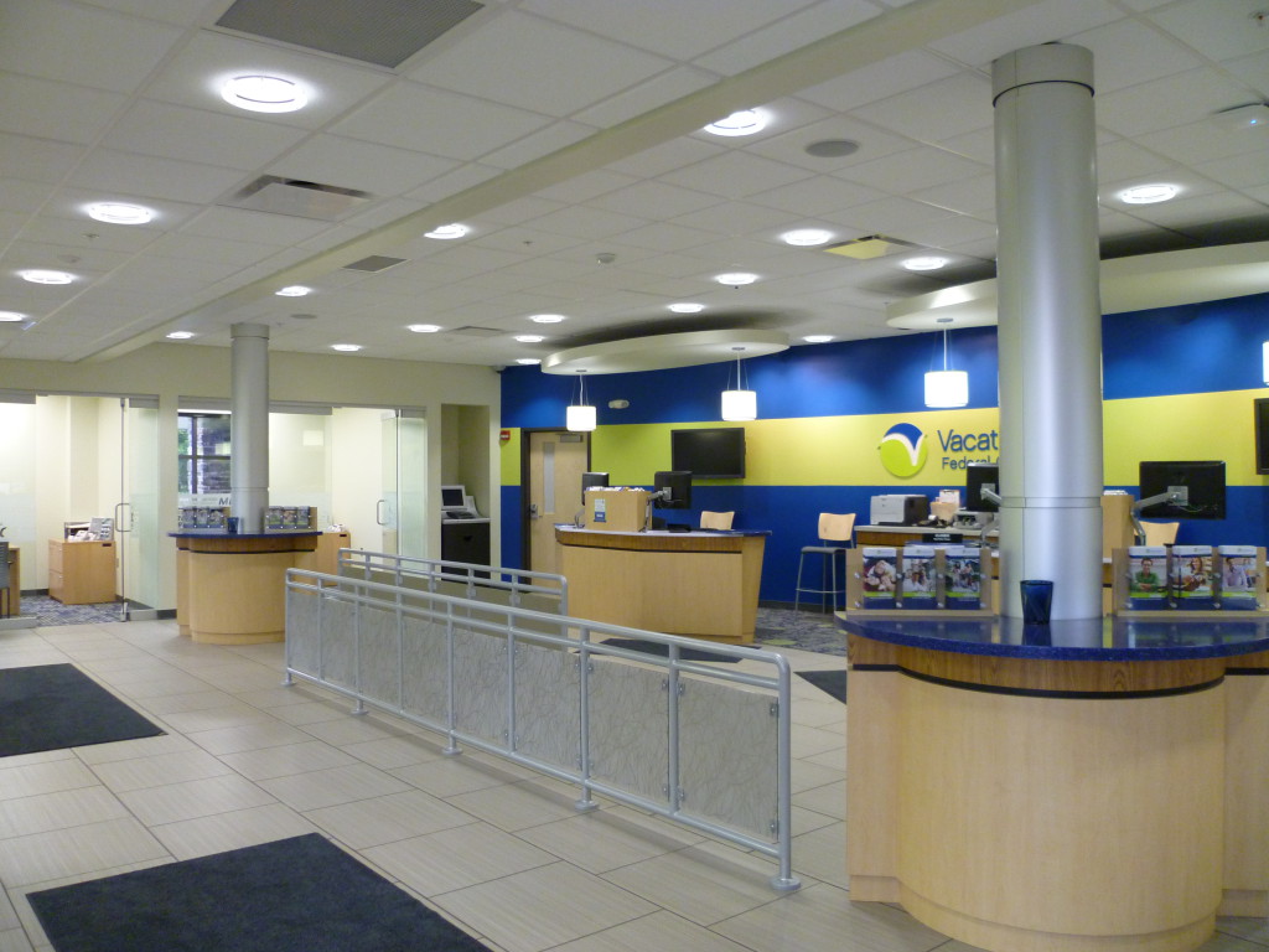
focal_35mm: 28
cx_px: 634
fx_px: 1026
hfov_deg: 63.4
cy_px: 476
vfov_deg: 49.7
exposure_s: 1/30
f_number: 2.8
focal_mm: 5
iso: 320
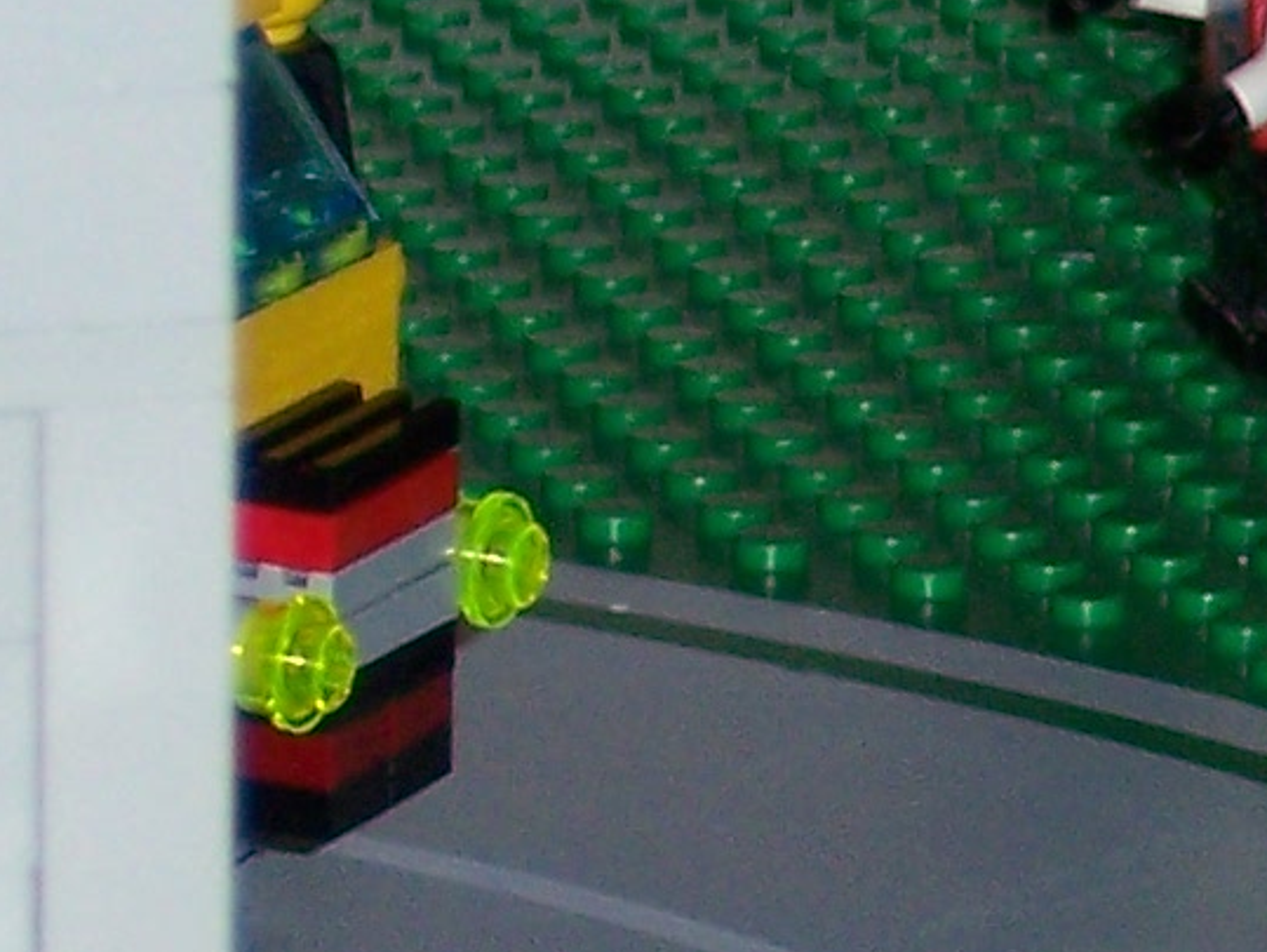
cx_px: 2976
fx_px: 16738
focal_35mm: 457
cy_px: 1081
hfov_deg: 4.3
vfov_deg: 3.3
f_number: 4.3
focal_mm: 14.5
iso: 125
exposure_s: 1/100
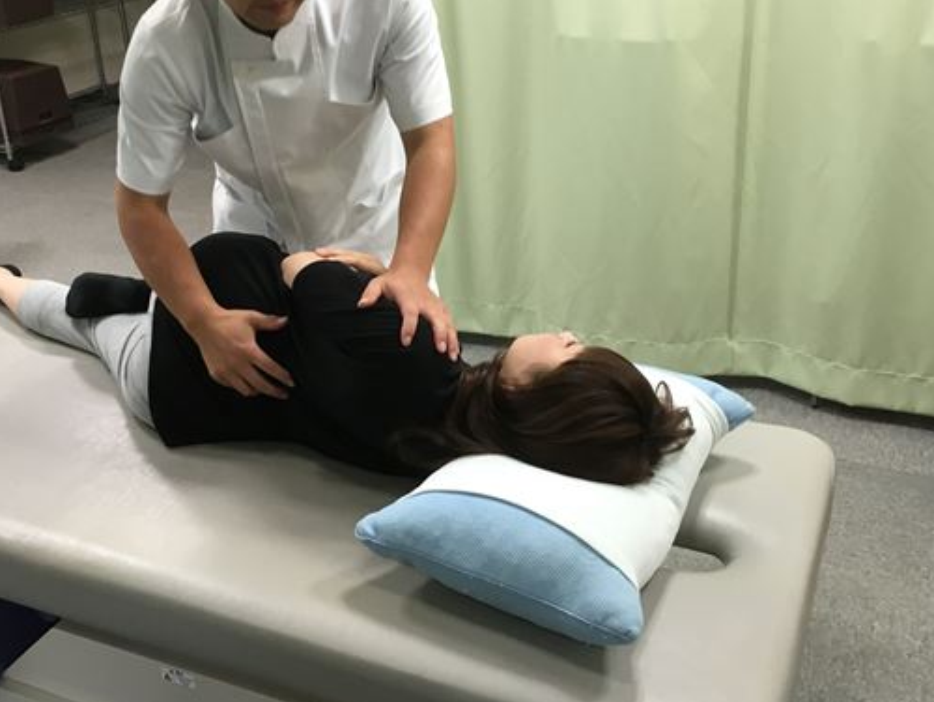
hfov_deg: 46.6
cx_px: 400
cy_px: 273
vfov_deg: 35.9
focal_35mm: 40
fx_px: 1080
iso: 64
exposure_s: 1/30
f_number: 2.2
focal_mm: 4.15
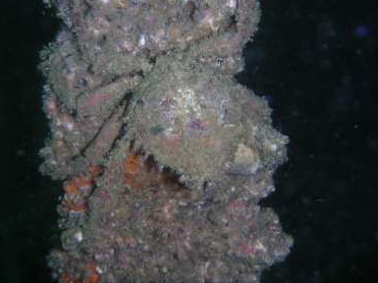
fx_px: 480
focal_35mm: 44
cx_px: 173
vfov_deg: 32.8
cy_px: 123
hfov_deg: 42.9
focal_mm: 6
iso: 160
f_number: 6.7
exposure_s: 1/45
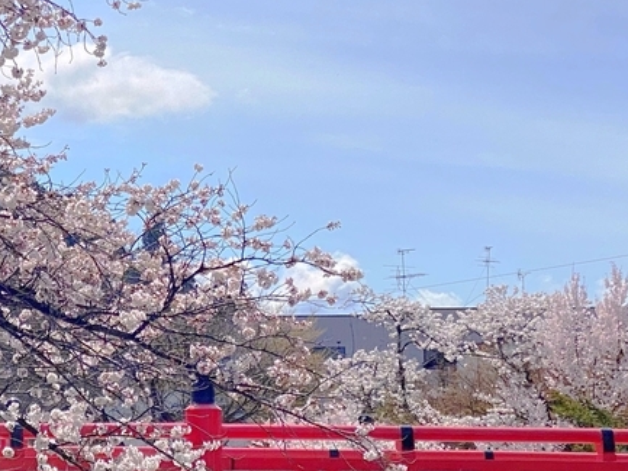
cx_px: -35
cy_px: 116
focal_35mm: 144
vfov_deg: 10.3
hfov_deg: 13.5
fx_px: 2613
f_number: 2
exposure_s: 1/2994
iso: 20
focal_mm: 6
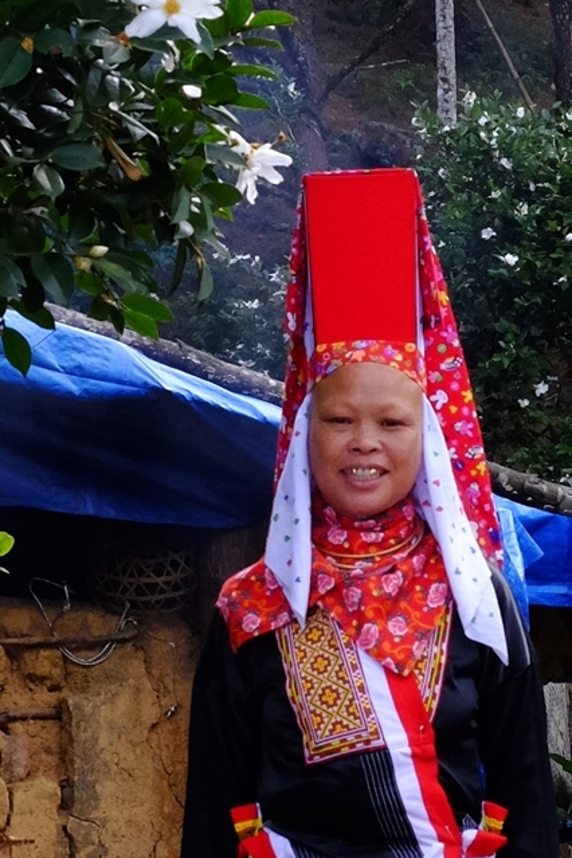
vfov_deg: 13.9
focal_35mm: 148
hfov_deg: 9.3
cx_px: 277
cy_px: 410
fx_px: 3527
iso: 2000
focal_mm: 27.7
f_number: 7.1
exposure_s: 1/1000
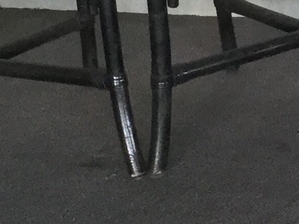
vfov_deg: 8.4
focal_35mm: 174
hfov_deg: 10.8
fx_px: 1502
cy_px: -91
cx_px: 499
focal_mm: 3.3
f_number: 2.4
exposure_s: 1/33
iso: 80
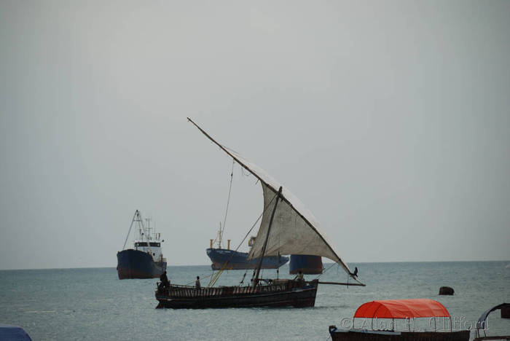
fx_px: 4253
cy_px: 170
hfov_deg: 6.9
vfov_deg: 4.6
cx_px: 255
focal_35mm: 300
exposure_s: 1/400
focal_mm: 200
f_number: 5.6
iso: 100
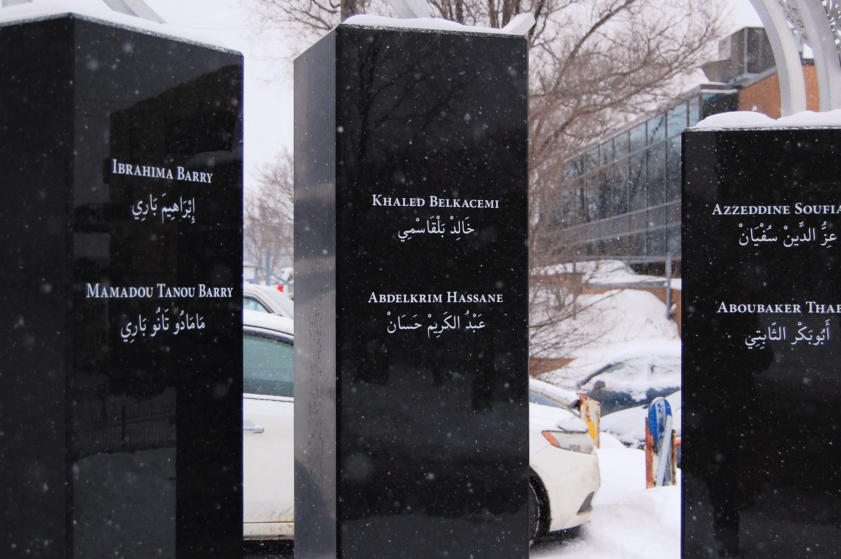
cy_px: 291
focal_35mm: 57
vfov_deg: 23.7
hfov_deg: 35.1
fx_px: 1330
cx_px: 443
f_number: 4.5
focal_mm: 34
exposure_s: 1/640
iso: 400
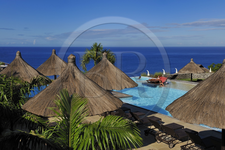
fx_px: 250
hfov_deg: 48.5
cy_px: 75
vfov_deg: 33.3
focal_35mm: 40
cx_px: 112
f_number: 20
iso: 200
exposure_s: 1/160
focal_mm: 40
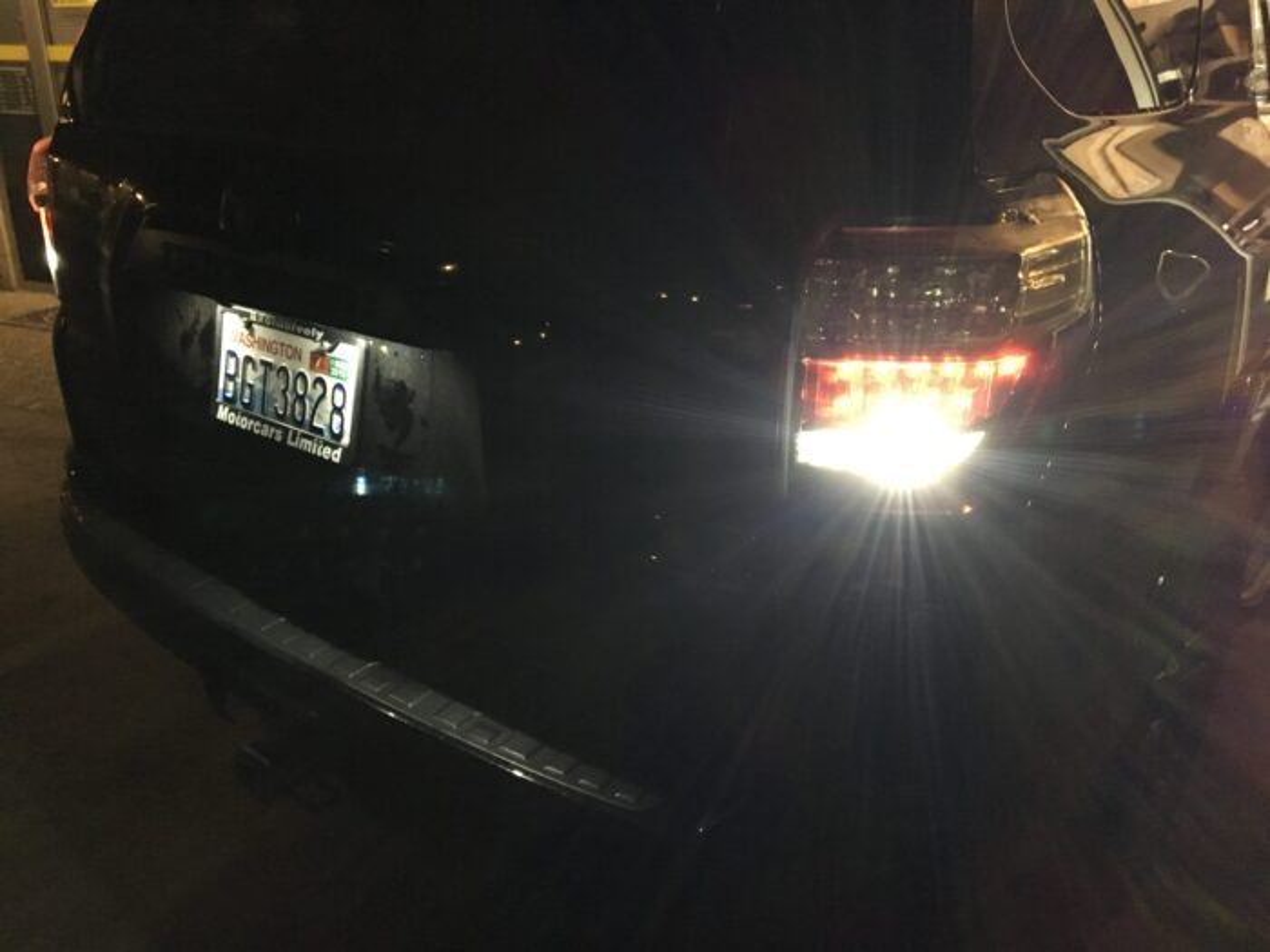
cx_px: 635
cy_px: 476
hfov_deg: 61.7
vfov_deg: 48.2
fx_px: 1064
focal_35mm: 29
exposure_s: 1/15
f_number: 2.2
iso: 320
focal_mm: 4.15
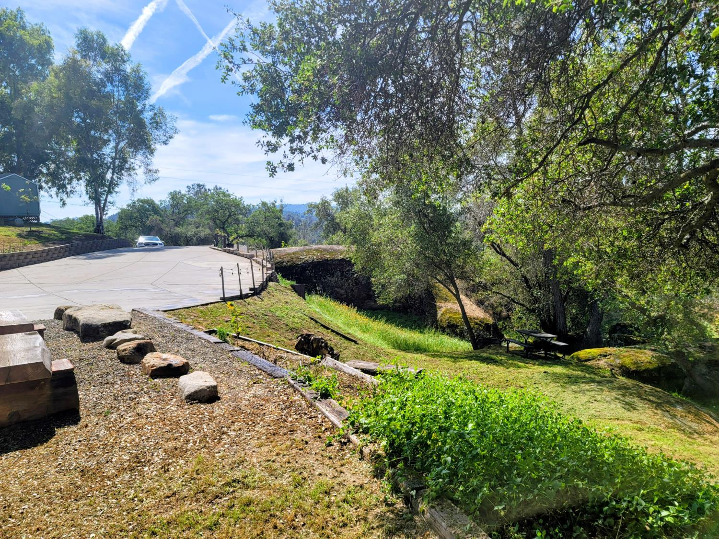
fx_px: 519
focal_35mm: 25
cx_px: 360
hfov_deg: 69.4
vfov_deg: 54.9
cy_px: 270
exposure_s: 1/997
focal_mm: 7
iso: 20
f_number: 1.8
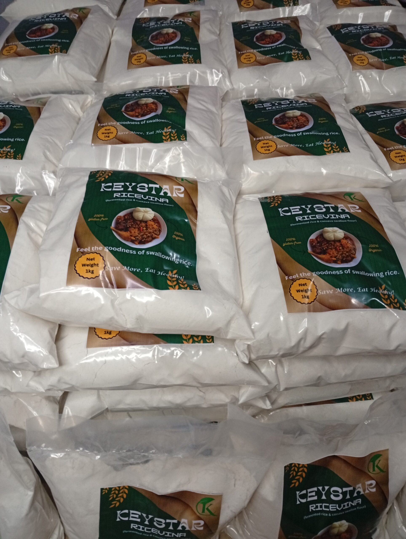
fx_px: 421
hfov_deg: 51.5
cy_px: 270
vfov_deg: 65.2
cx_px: 203
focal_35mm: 27
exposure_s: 1/33.3
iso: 480
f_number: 1.8
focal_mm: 3.98
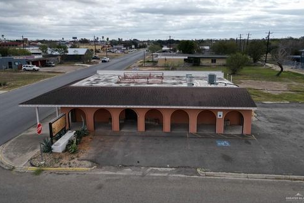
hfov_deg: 69.4
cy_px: 86
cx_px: 156
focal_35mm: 26
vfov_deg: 49.4
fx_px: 220
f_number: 1.7
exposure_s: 1/2500
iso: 100
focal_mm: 6.72
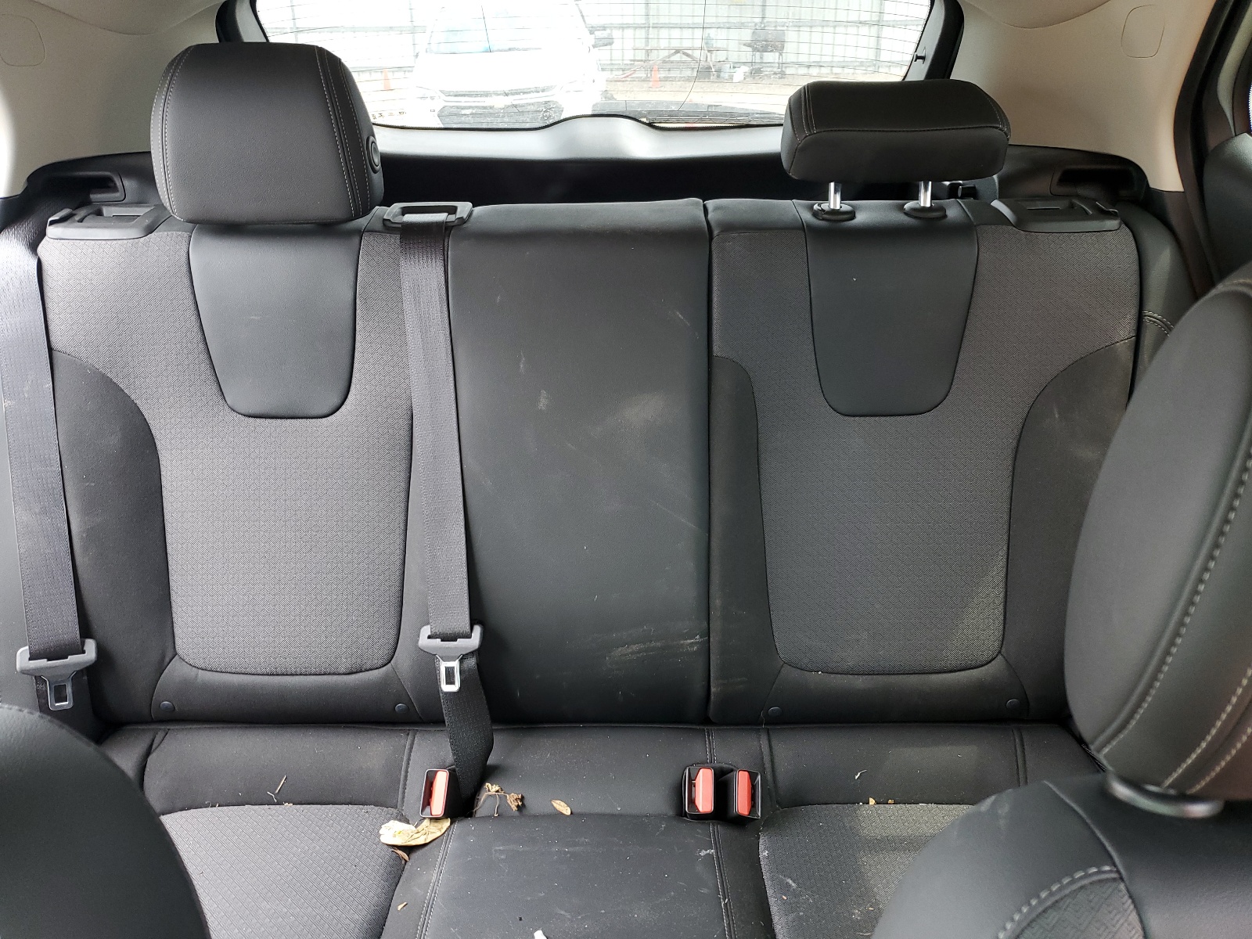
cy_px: 470
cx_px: 626
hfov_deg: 67.3
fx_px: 940
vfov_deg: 53.1
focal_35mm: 26
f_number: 1.5
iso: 84
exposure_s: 1/120
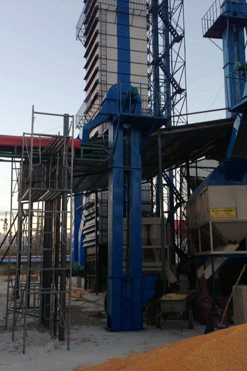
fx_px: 473
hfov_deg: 29.2
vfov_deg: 42.7
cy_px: 186
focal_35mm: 46
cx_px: 130
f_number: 2.4
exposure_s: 1/60
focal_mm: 4.13
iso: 64
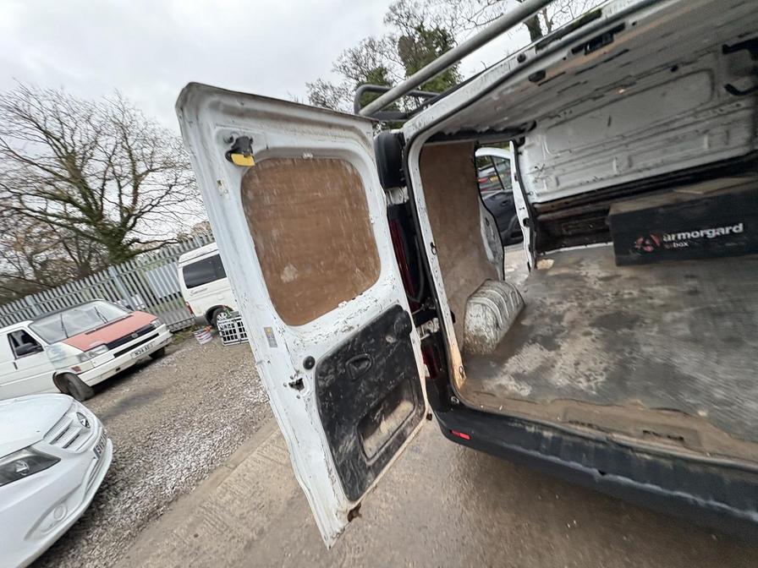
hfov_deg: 102.1
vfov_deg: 85.7
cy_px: 284
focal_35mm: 14
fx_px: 307
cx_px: 379
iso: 250
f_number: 2.2
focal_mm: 2.22
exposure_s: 1/86
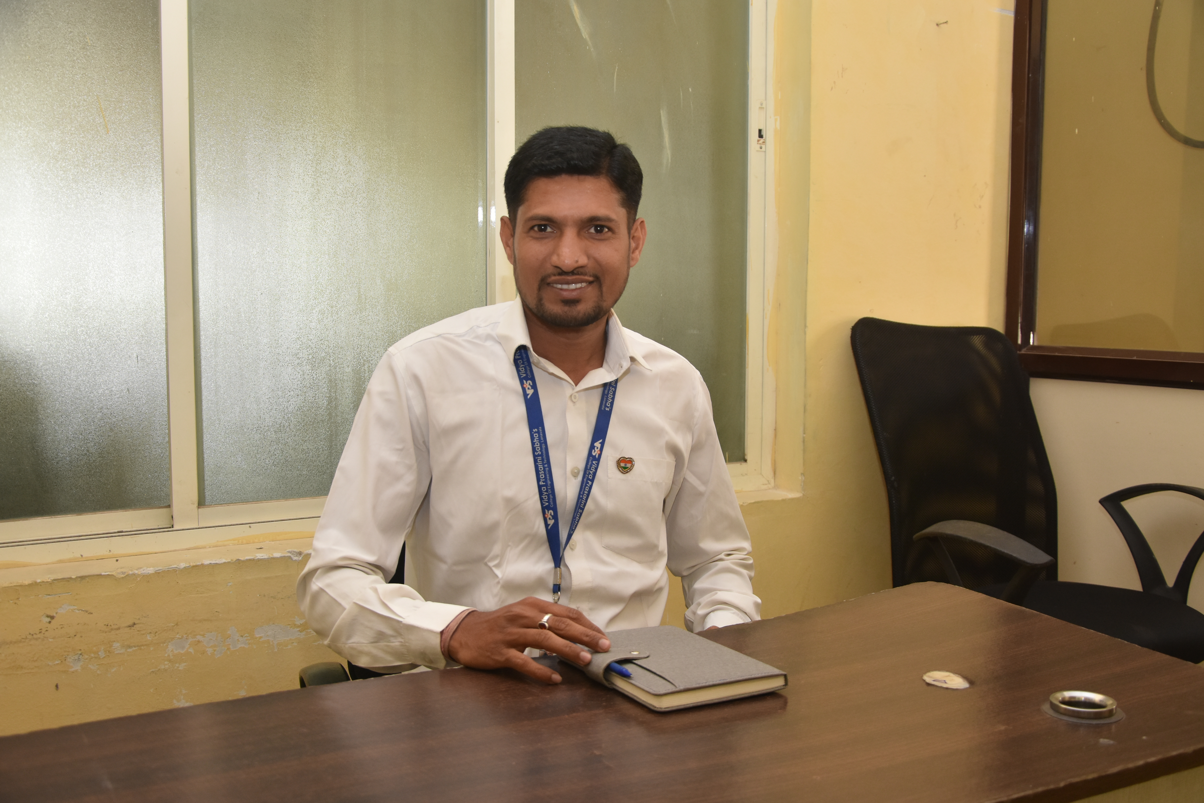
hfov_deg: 49.6
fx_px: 1304
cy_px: 402
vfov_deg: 34.2
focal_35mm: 39
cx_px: 602
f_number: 4
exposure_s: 1/60
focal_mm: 26
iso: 560
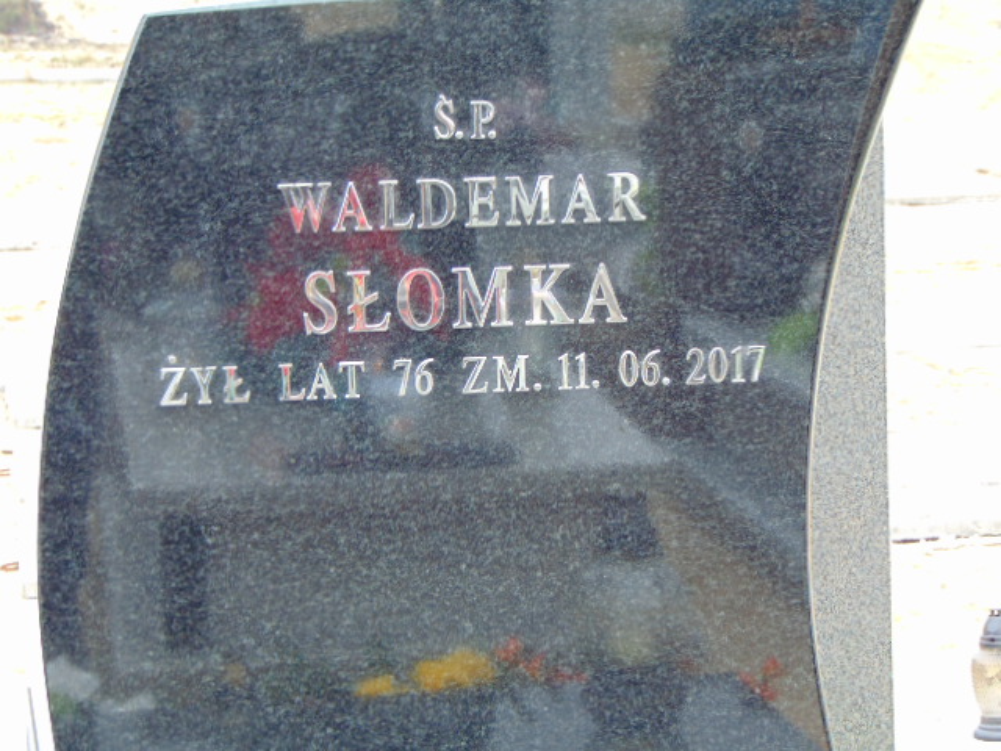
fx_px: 3123
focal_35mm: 108
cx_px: 500
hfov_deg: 18.2
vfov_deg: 13.7
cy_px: 376
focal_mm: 19.4
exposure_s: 1/30
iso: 100
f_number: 3.9
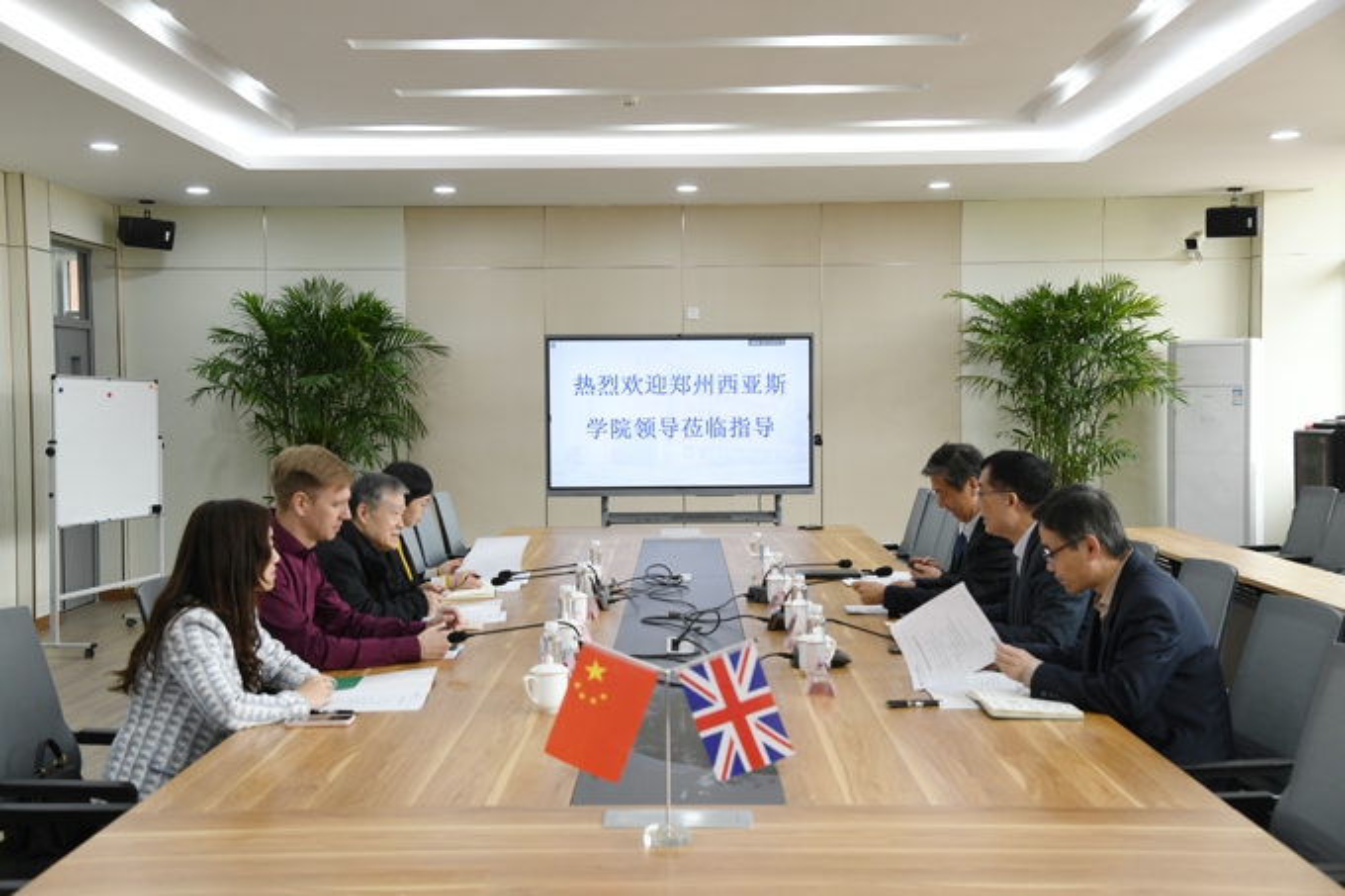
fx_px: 1643
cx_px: 672
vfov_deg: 30.5
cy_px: 448
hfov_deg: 44.5
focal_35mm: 44
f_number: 5.6
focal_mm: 44
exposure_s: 1/125
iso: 800
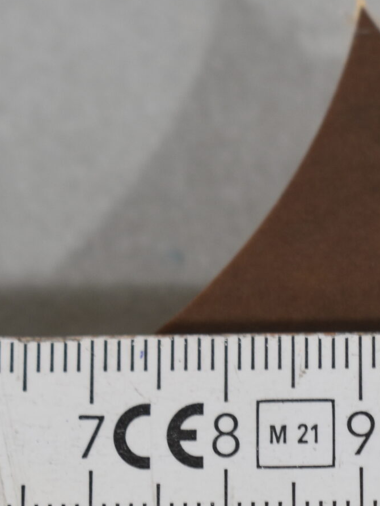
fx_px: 3327
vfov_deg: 8.7
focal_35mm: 227
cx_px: 341
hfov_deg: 6.5
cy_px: 453
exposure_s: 1/60
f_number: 7.1
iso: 400
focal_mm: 55
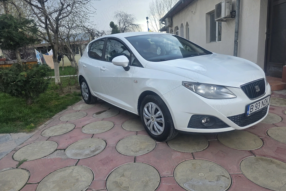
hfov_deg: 73.8
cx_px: 143
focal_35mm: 24
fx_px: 191
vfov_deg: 53.1
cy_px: 93
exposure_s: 1/359
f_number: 1.7
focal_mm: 6.3
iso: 32
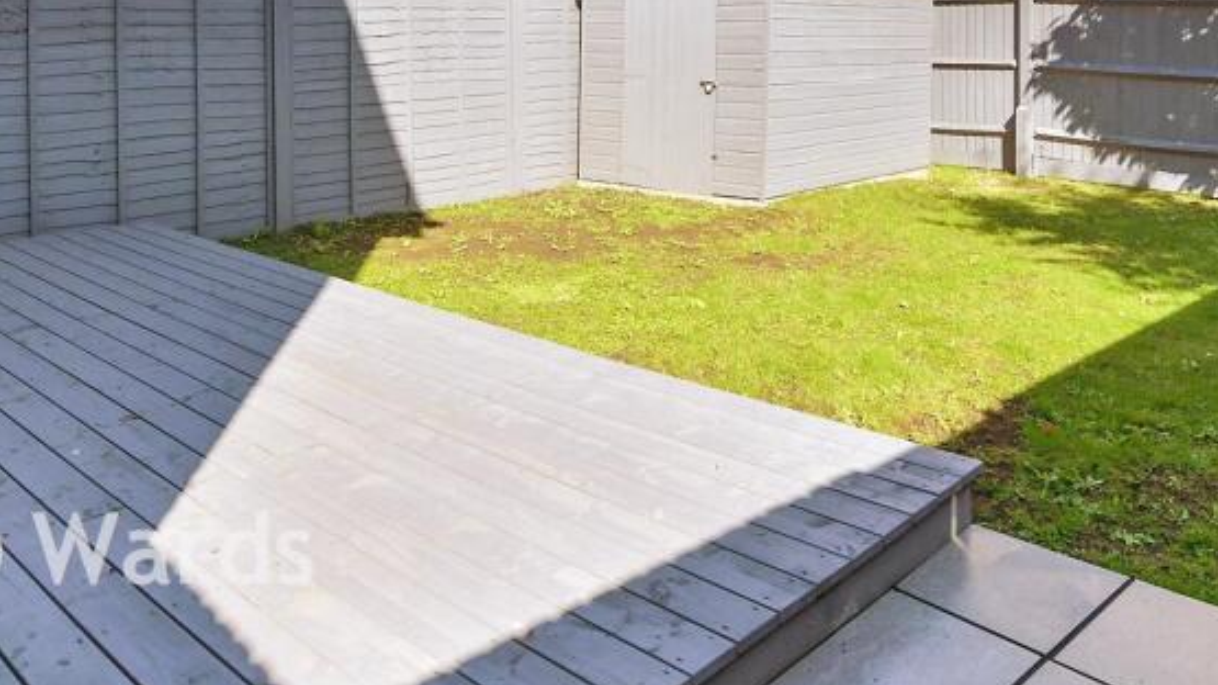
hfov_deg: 66.0
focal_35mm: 29
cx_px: 663
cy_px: 36
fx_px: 936
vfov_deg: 36.9
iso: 320
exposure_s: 1/500
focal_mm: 10
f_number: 8
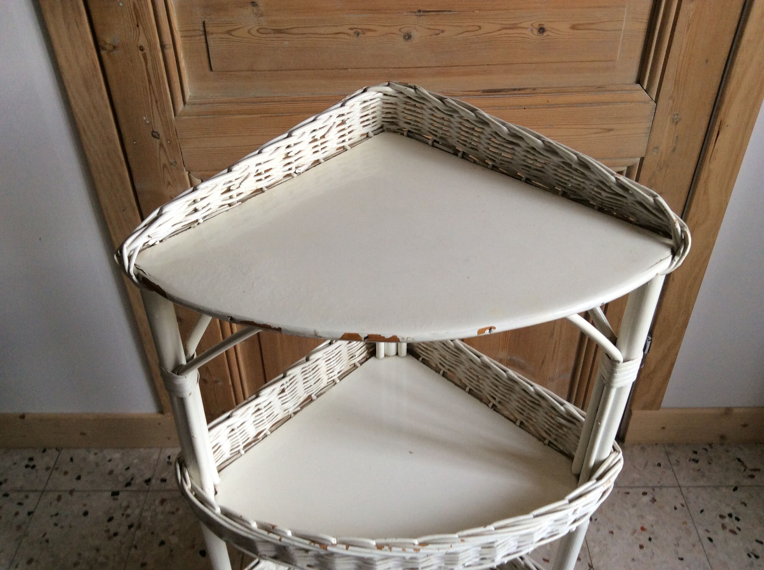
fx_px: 705
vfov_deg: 44.1
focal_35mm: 32
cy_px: 285
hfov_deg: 56.9
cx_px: 382
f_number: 2.4
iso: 50
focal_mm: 3.3
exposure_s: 1/24
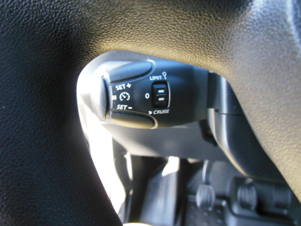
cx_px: 150
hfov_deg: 69.4
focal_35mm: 25
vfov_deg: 54.9
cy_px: 113
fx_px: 217
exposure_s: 1/50
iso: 400
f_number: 3.2
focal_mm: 4.5
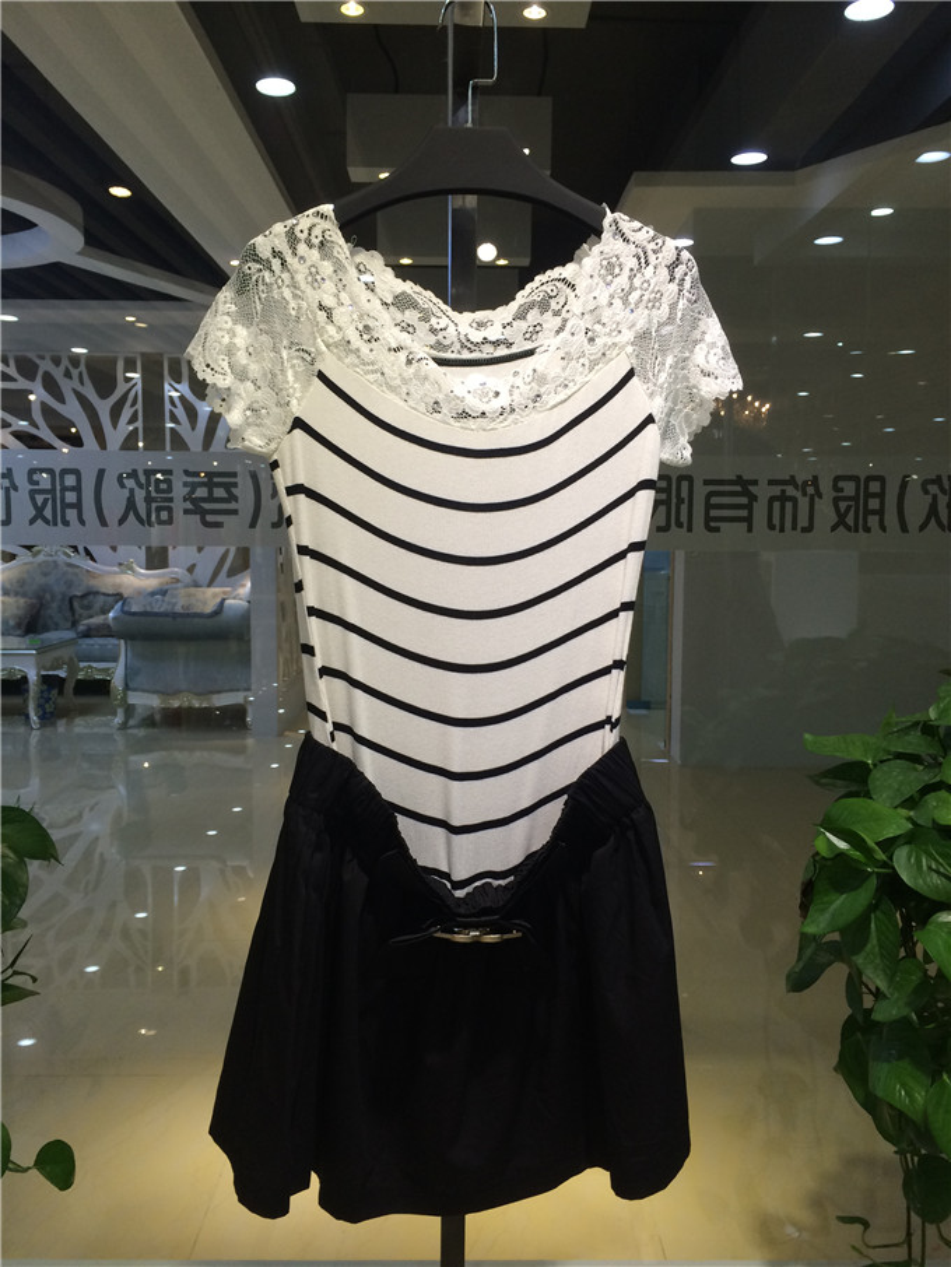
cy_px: 634
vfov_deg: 61.6
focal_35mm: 29
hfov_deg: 48.2
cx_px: 476
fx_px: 1062
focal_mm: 4.15
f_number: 2.2
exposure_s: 1/40
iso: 40
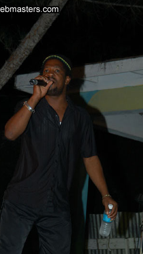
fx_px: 781
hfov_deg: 10.4
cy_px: 151
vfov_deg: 18.4
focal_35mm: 116
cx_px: 47
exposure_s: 1/60
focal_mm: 58
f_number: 5
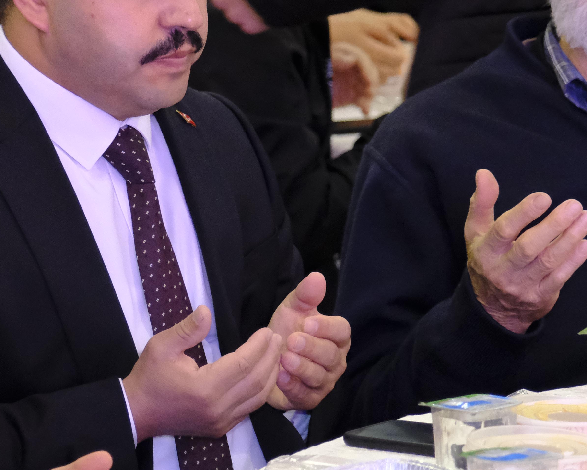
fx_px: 5091
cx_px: 150
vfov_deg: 5.3
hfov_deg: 6.6
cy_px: 42
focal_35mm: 293
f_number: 4
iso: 6400
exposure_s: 1/120
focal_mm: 80
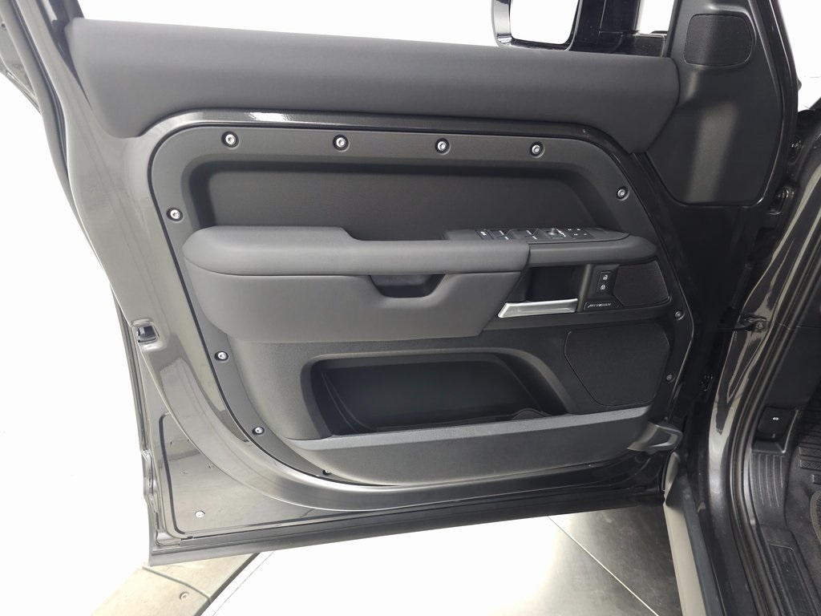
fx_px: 545
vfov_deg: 58.9
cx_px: 410
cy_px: 308
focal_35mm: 23
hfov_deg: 73.9
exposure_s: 1/60
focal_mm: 6.3
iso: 250
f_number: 1.7
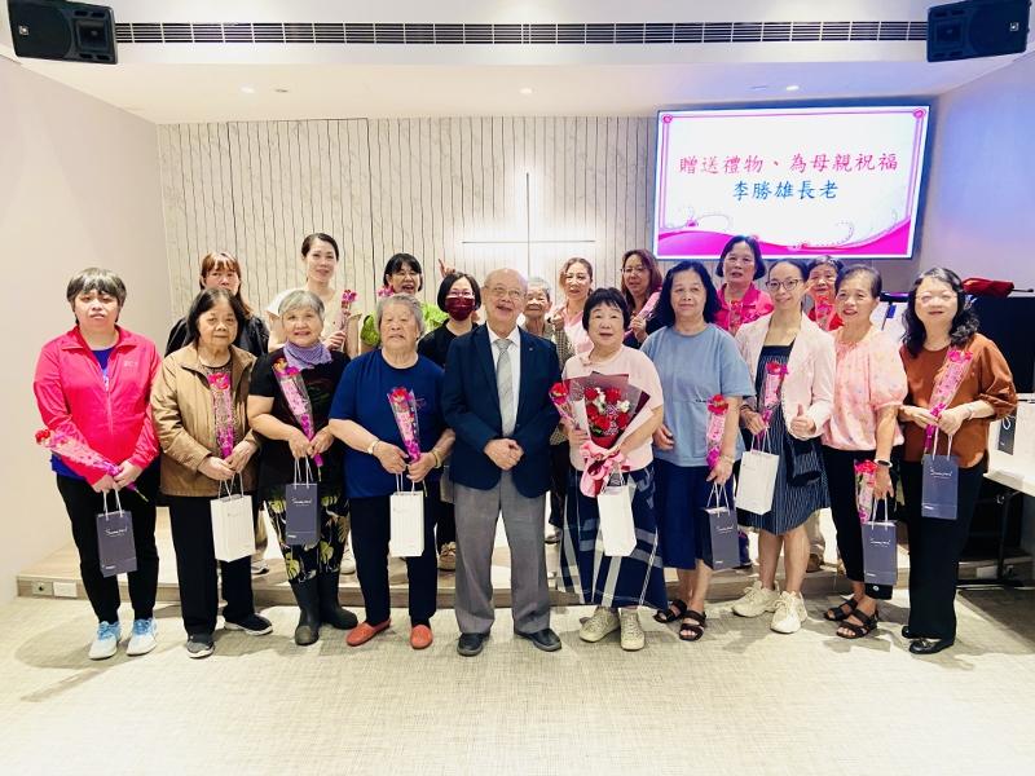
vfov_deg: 53.1
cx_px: 518
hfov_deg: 67.3
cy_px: 388
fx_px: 777
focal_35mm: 26
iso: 250
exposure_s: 1/60
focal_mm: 4.25
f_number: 1.8
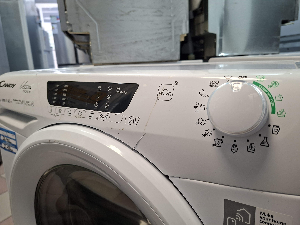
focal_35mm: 23
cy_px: 112
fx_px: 199
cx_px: 150
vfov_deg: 58.9
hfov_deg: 73.9
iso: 200
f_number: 1.8
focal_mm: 5.54
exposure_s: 1/50
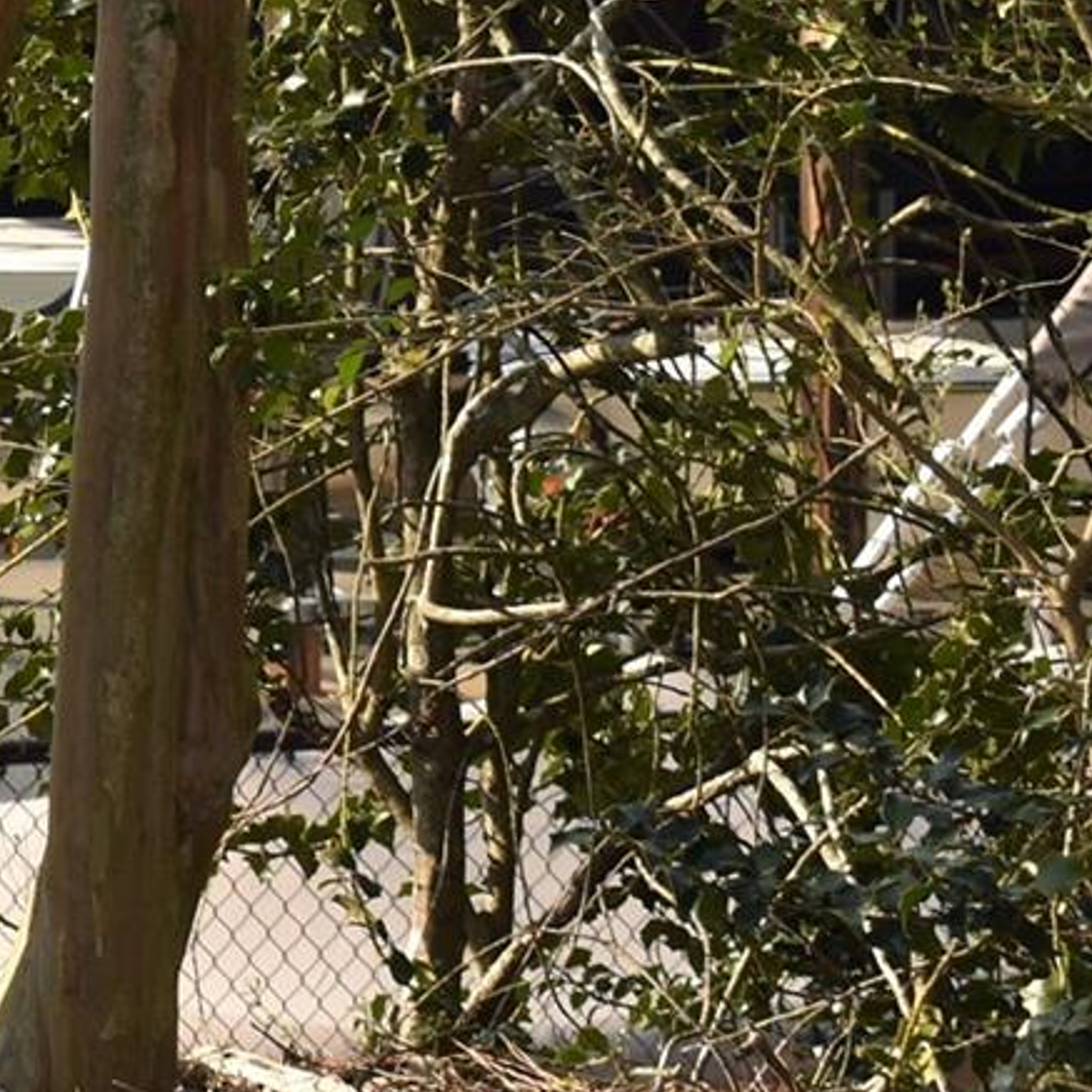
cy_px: -196
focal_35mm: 203
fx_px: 7245
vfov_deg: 8.5
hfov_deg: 8.2
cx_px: -1027
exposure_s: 1/200
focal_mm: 34
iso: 100
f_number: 8
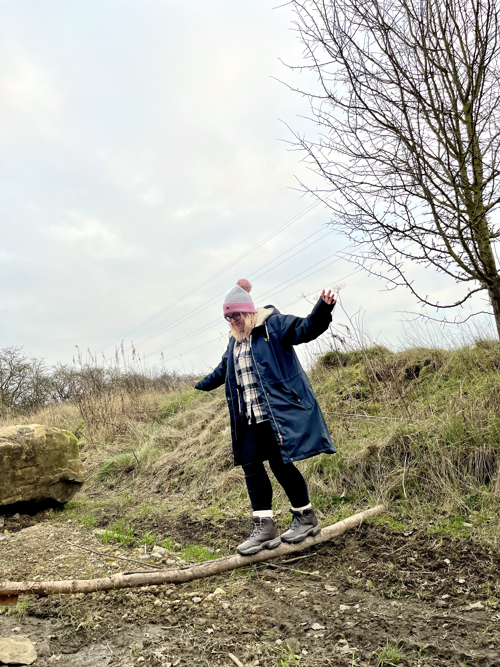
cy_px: 334
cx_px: 250
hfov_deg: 53.1
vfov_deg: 67.3
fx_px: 501
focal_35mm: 26
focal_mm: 5.1
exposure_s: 1/202
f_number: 1.6
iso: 40
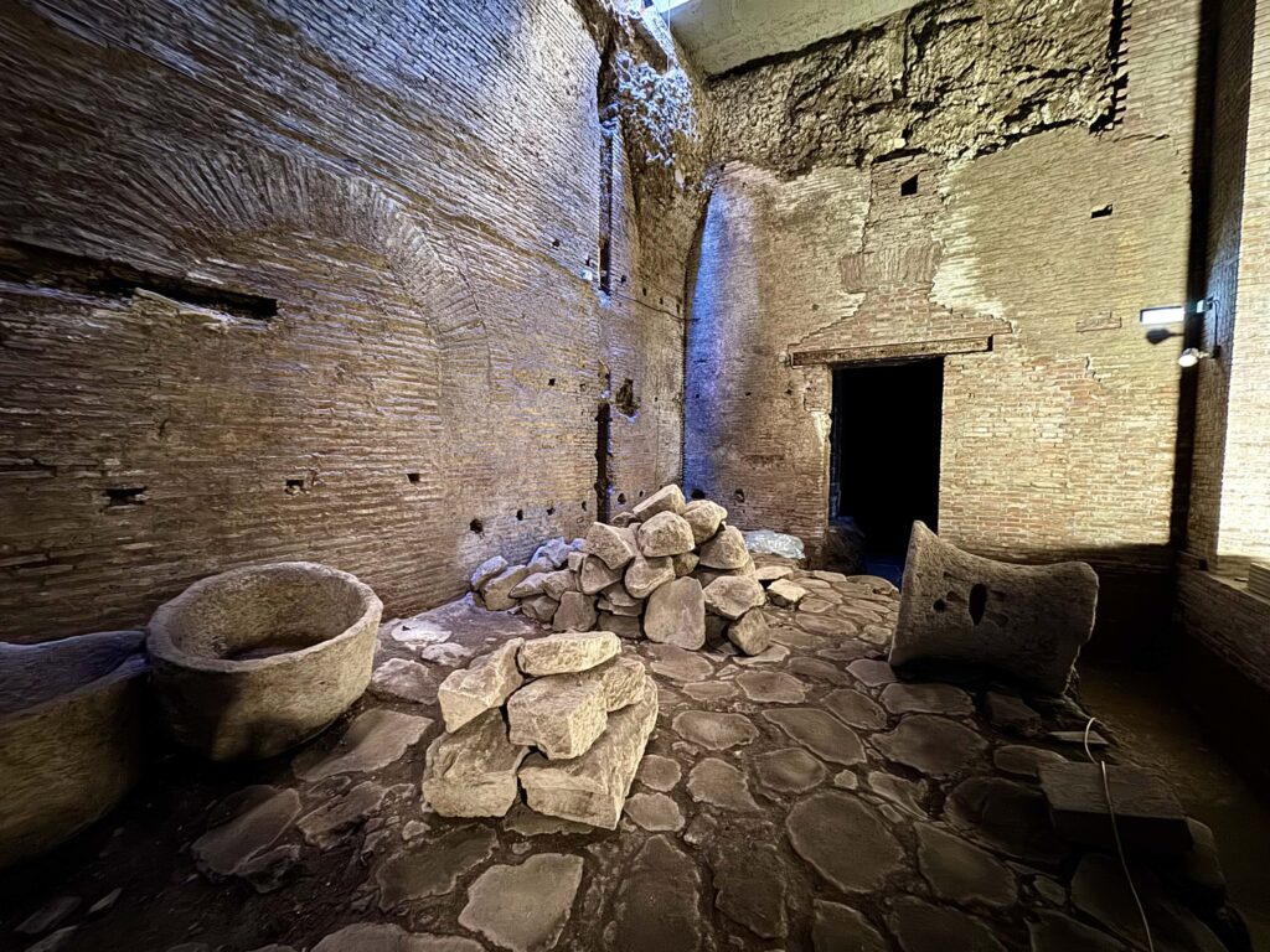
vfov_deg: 85.7
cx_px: 635
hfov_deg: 102.1
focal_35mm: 14
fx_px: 514
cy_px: 476
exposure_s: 1/10
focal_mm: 2.22
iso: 800
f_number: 2.2
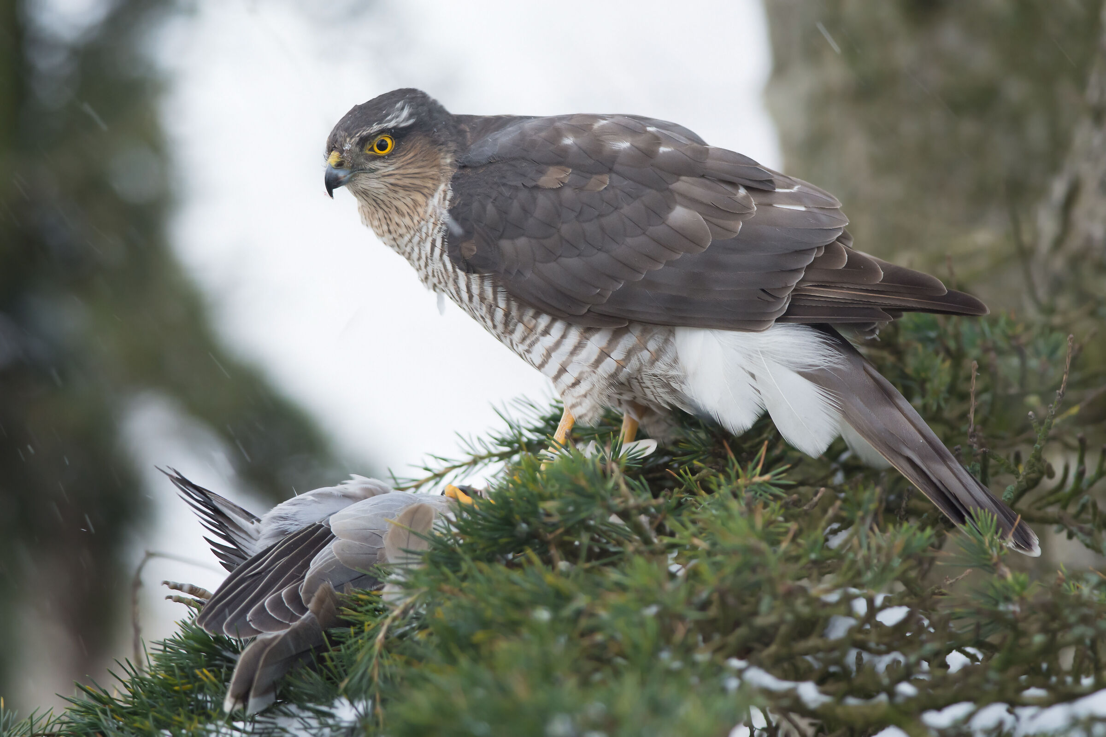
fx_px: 13824
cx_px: 553
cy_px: 368
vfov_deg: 3.1
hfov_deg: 4.6
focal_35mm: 450
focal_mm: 300
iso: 1000
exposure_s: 1/160
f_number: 5
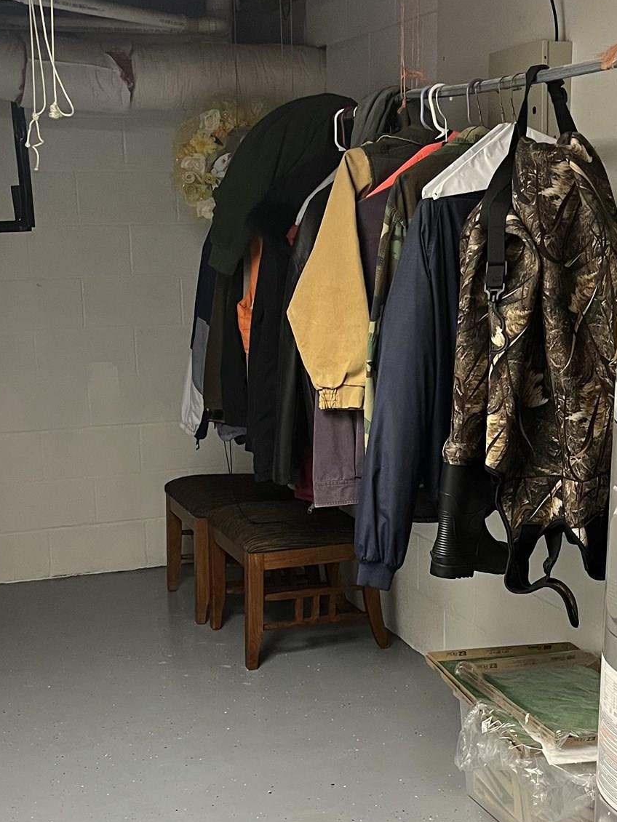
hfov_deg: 27.5
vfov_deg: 35.9
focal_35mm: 53
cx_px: 304
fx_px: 1259
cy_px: 527
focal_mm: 5.1
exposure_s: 1/60
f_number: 1.6
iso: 320
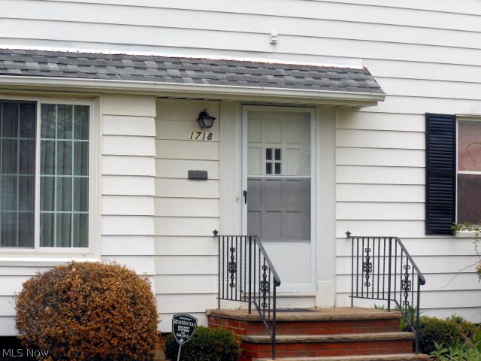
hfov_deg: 19.3
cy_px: 180
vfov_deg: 14.5
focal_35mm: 102
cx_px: 240
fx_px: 1417
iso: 80
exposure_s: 1/125
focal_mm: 18.3
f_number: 5.4
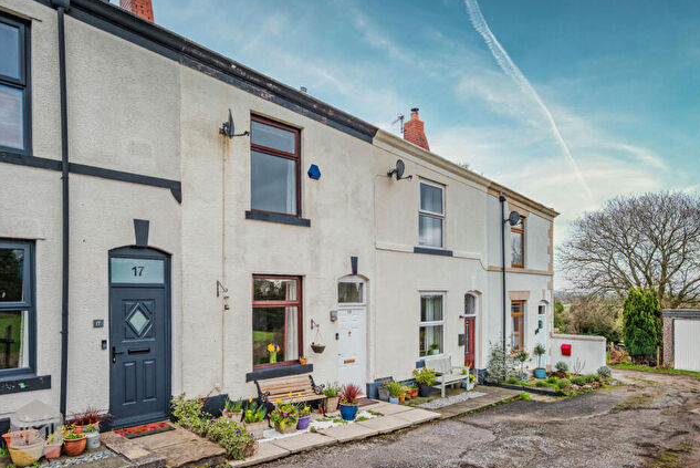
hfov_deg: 81.2
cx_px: 349
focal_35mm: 21
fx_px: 409
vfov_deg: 59.6
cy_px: 237
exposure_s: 1/50
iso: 250
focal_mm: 19
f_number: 7.1
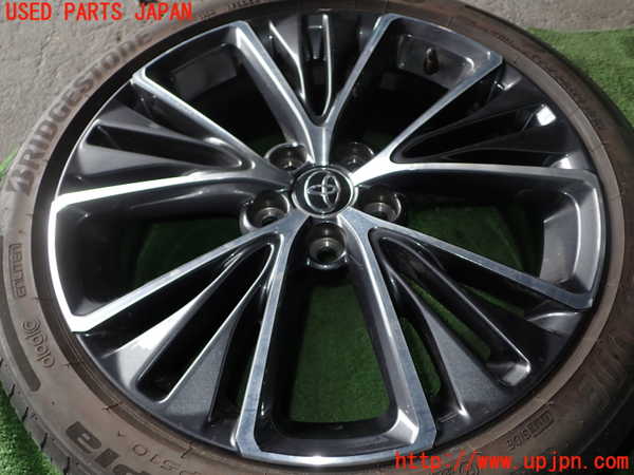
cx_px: 317
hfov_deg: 56.8
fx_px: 586
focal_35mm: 32
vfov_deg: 44.2
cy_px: 238
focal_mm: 5.79
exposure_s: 1/30
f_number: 7.1
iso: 100
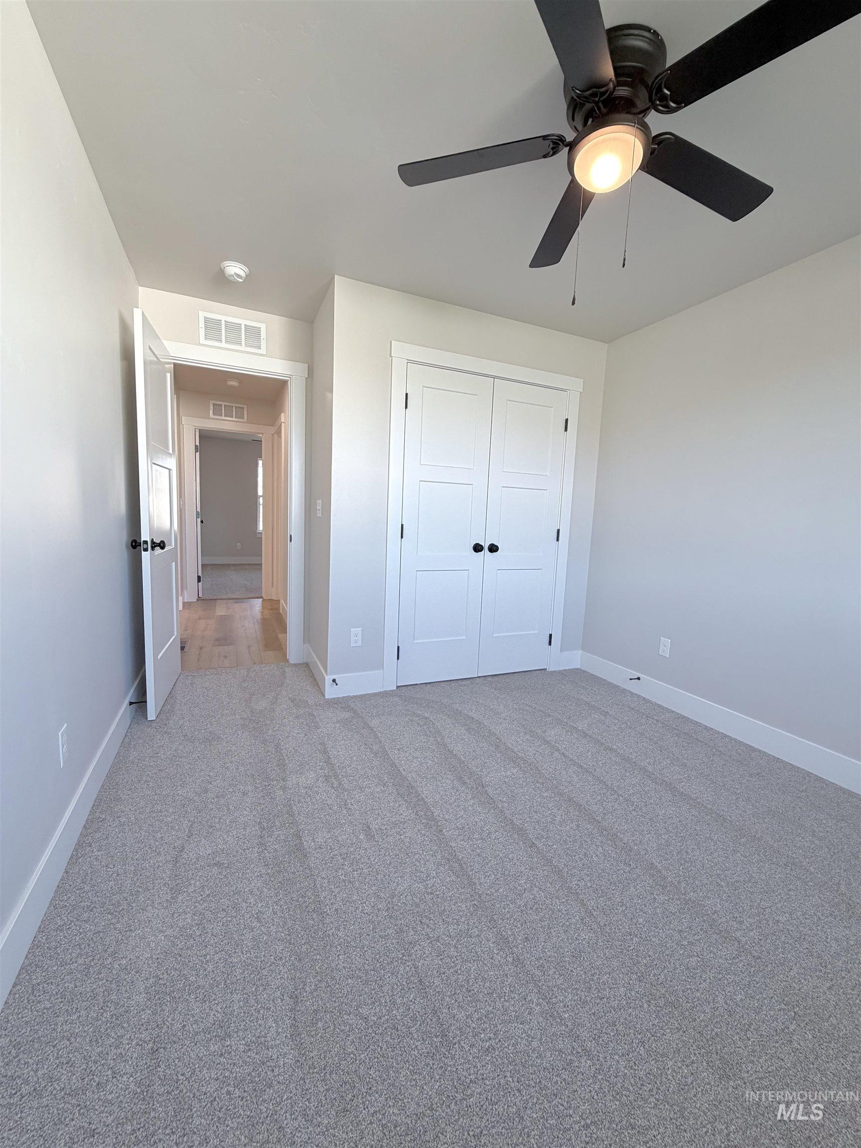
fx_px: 464
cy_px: 574
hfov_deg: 85.7
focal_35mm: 14
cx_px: 430
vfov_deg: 102.1
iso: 125
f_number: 2.2
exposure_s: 1/121
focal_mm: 2.22
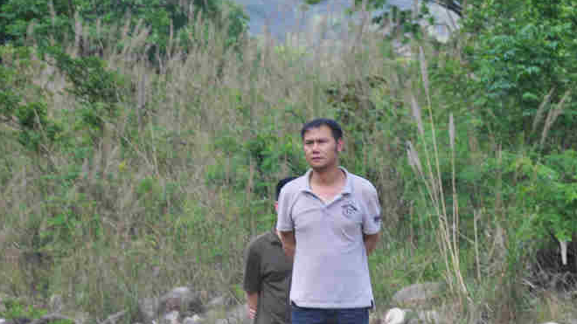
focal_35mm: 256
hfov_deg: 8.4
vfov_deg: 4.7
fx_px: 3913
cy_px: 287
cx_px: 390
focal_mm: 105
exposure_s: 1/125
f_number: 5.6
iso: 200
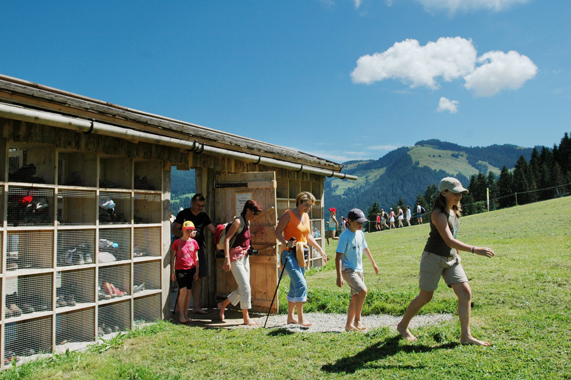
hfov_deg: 62.0
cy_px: 190
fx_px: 475
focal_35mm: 30
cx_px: 286
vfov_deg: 43.5
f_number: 5.6
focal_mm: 20
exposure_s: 1/1600
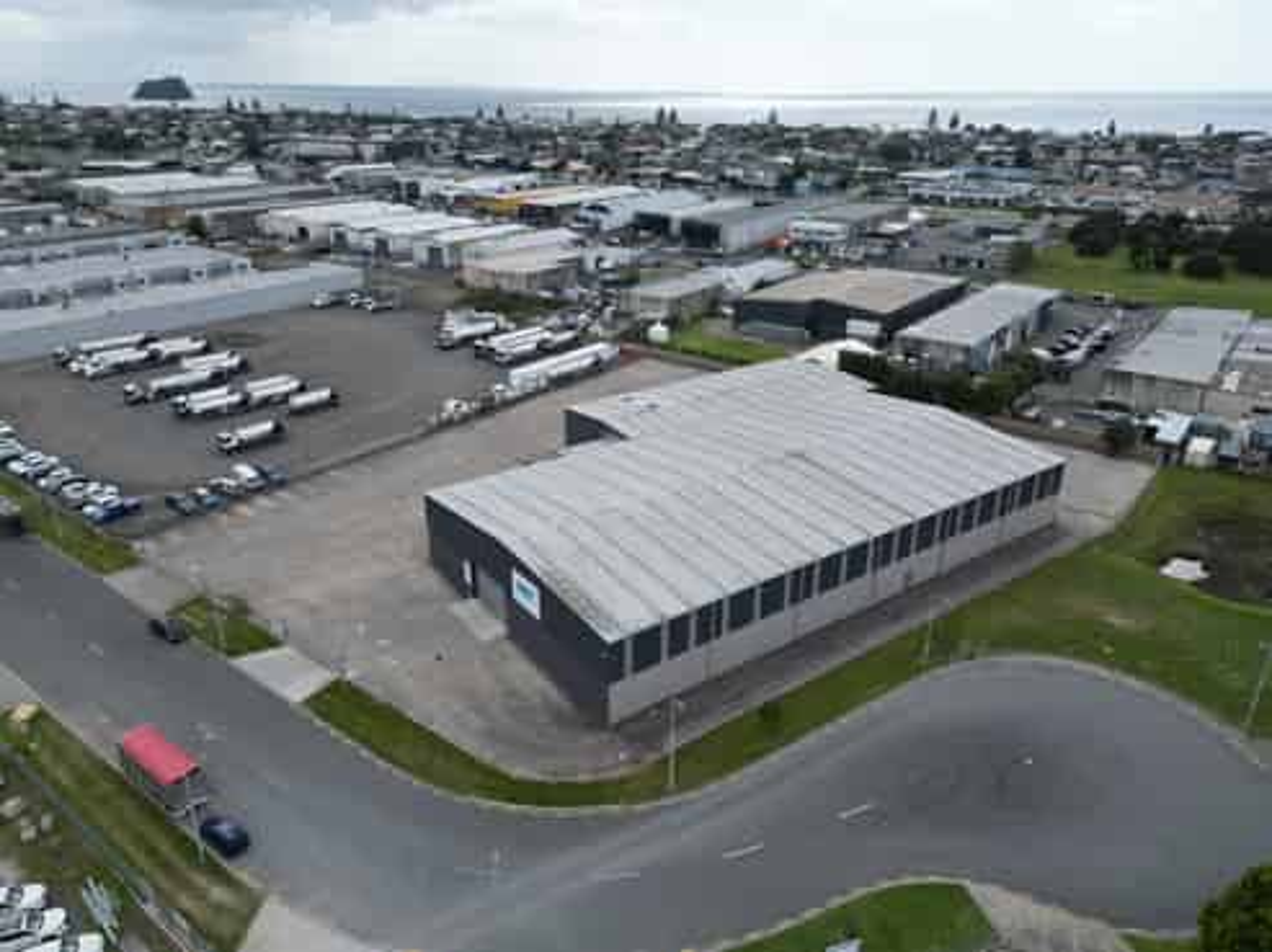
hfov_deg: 71.6
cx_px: 636
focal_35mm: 24
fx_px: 881
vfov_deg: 56.8
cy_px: 476
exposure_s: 1/3000
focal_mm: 6.72
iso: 200
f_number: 1.7
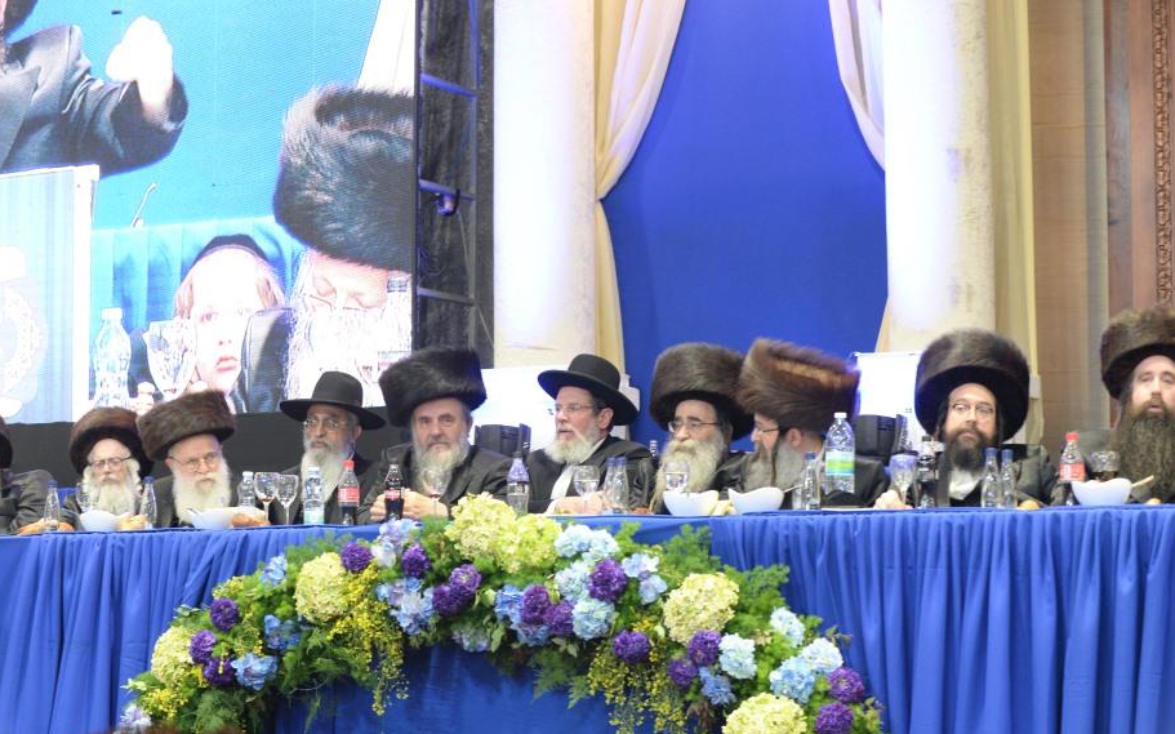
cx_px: 564
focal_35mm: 94
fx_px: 3010
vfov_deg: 13.9
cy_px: 439
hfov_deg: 22.1
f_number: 4.5
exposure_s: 1/80
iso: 2500
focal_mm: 82
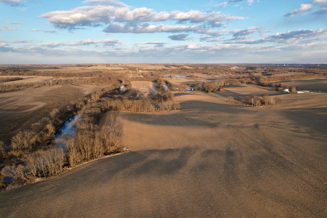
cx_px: 164
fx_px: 200
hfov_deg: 78.6
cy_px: 109
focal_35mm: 22
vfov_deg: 57.2
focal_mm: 8.38
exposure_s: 1/100
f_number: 2.8
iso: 100
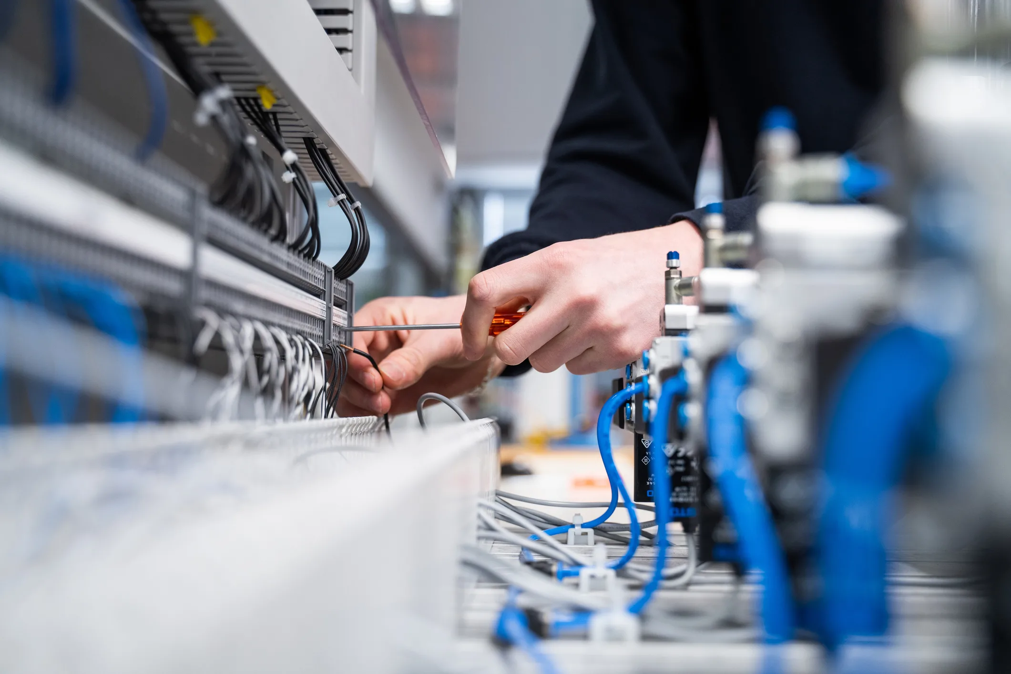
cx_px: 506
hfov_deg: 51.9
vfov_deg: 35.9
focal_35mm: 37
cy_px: 337
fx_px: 1039
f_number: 2.8
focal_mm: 37
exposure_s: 1/200
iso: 800
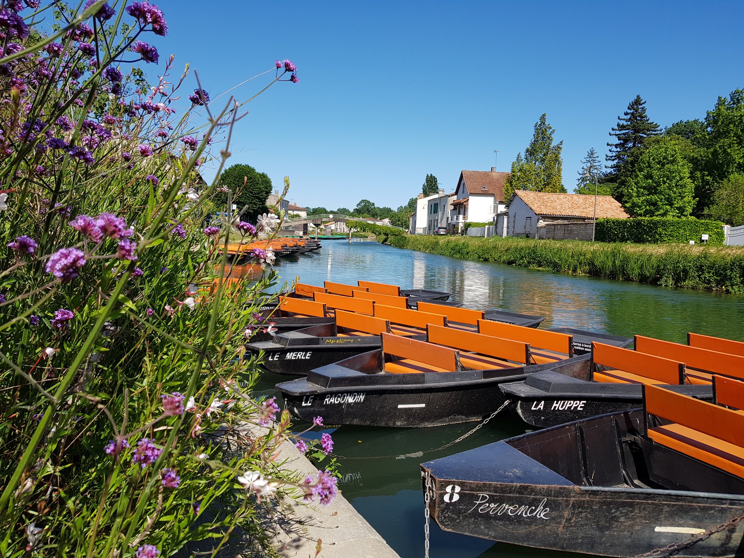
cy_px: 279
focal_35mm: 26
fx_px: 559
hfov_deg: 67.3
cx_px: 372
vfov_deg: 53.1
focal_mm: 4.2
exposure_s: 1/2120
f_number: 1.7
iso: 40
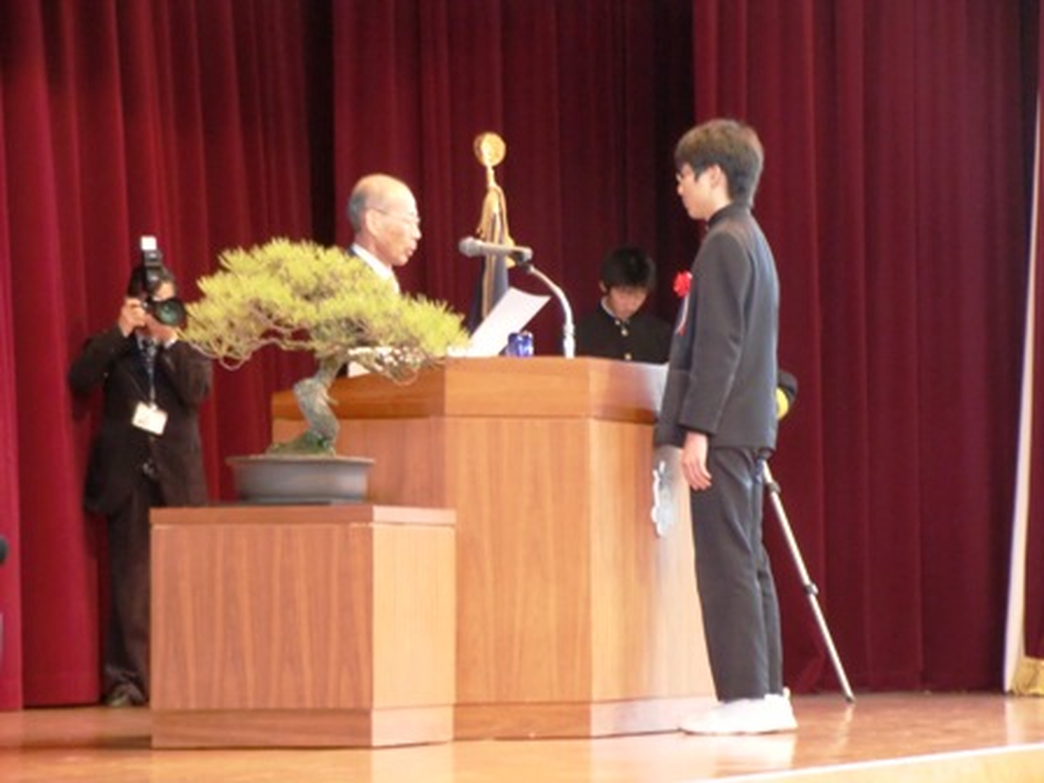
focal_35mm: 168
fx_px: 5067
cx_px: 522
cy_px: 392
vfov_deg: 8.8
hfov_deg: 11.8
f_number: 4.8
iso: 400
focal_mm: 30.1
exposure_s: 1/5
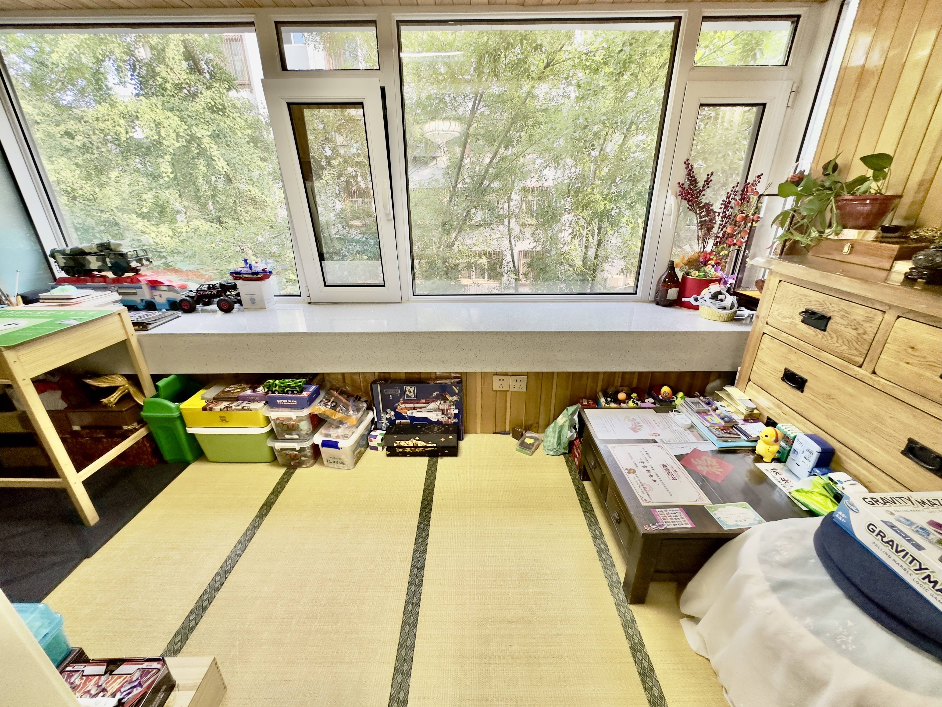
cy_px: 354
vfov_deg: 85.7
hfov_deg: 102.1
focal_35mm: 14
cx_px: 471
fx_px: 381
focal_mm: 2.22
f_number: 2.2
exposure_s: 1/99
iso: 160
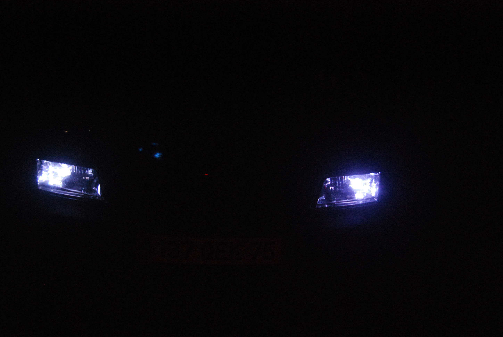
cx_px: 252
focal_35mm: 52
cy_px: 168
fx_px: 735
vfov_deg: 25.9
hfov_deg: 37.8
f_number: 4.8
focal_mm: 35
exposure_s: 1/60
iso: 1600
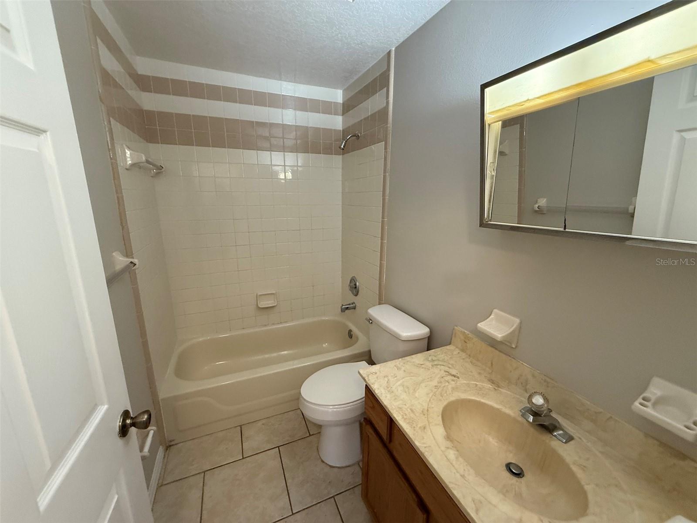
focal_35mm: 14
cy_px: 262
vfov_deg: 85.7
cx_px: 348
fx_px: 282
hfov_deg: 102.1
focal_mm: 2.22
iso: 400
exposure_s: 1/60
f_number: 2.2
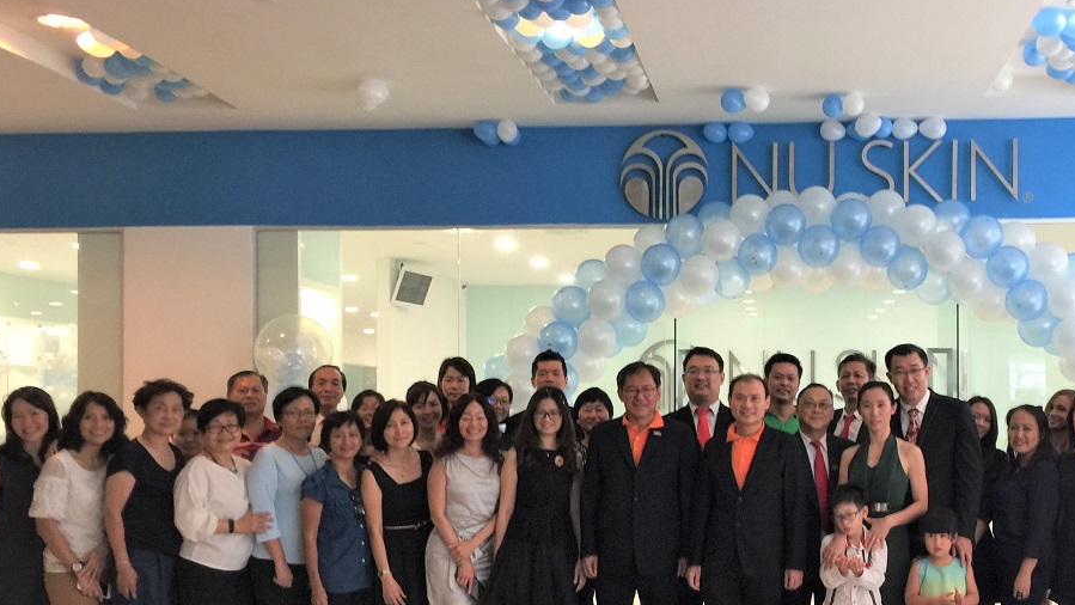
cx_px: 719
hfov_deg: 44.8
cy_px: 414
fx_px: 1283
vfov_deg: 26.4
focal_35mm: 45
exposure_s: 1/33
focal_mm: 4.15
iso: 50
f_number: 2.2
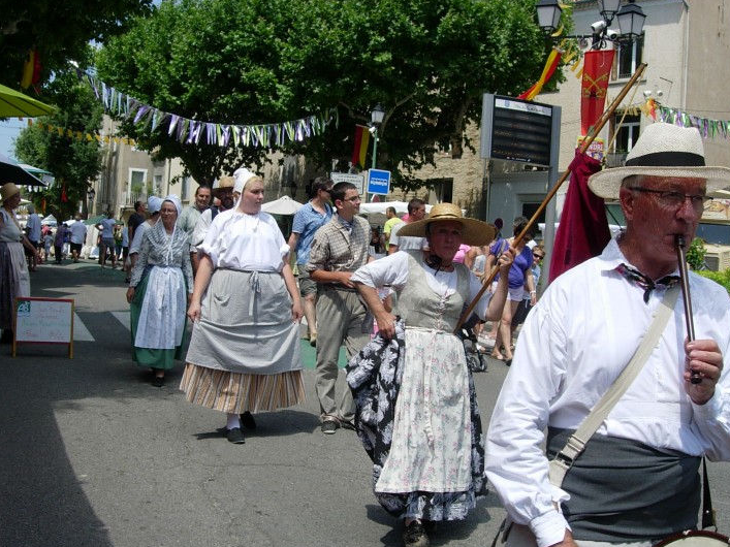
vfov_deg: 33.6
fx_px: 907
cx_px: 362
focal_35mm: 43
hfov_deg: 43.9
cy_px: 305
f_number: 4.8
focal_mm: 7.8
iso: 64
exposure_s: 1/645
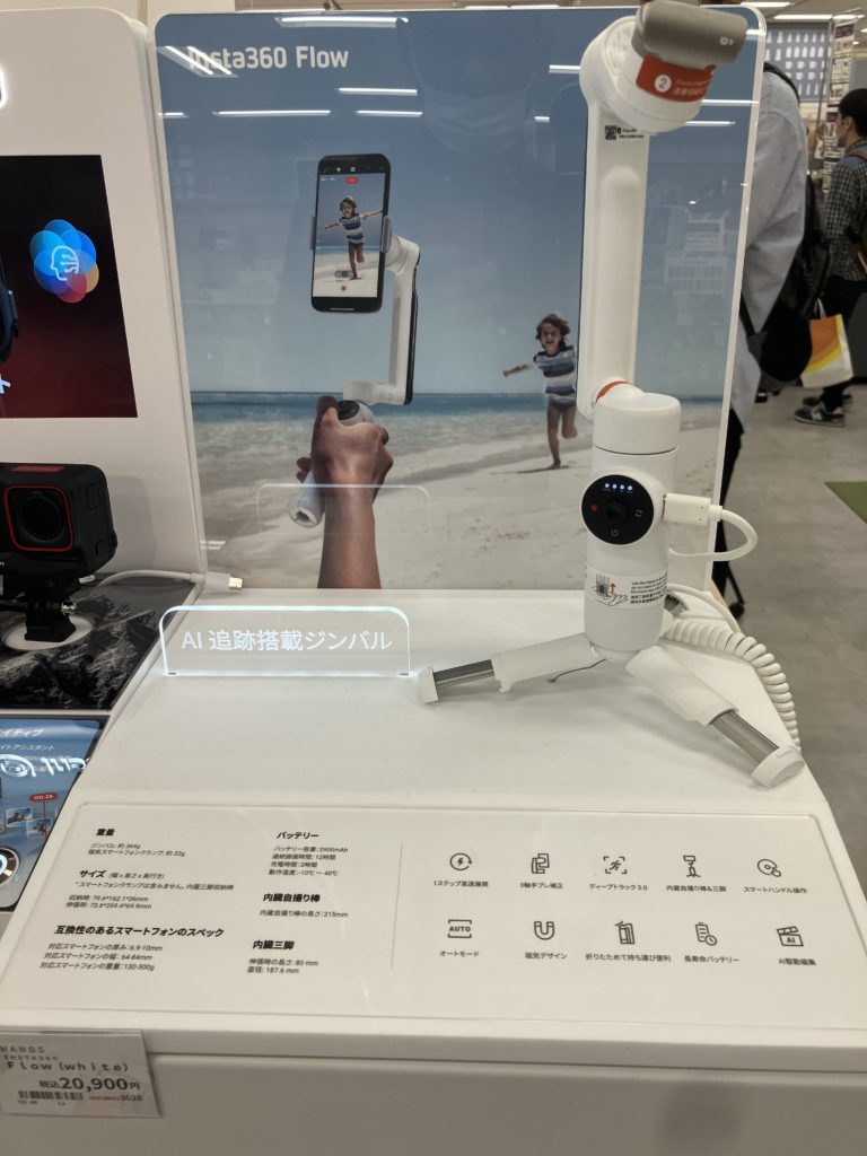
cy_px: 578
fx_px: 935
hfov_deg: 49.7
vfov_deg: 63.4
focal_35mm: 28
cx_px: 434
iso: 32
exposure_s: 1/100
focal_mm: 3.99
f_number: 1.8
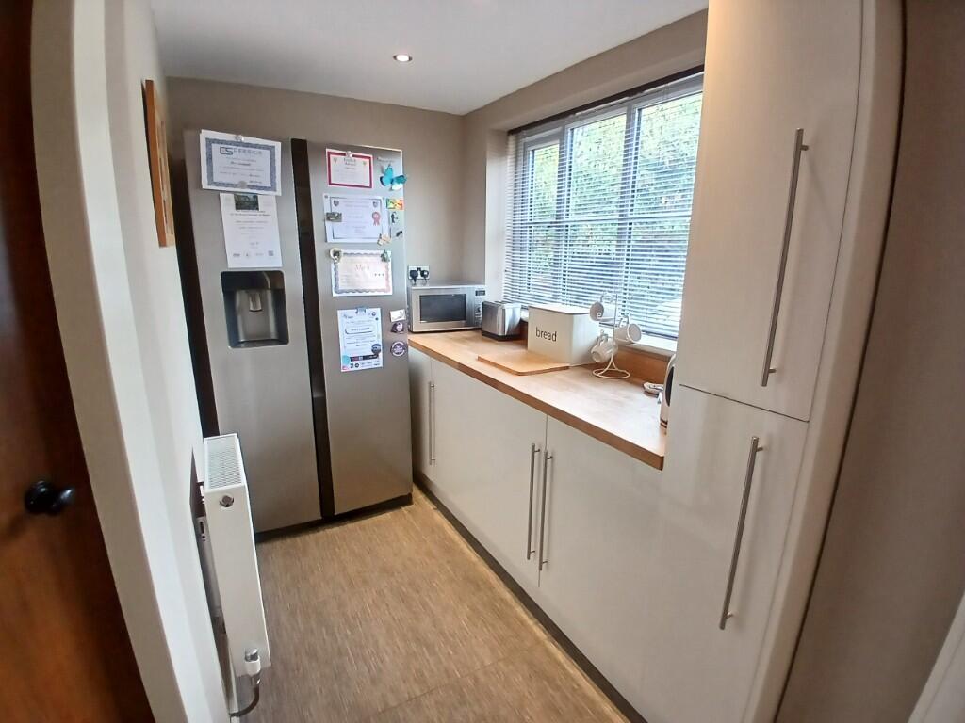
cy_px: 362
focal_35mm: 17
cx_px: 482
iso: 125
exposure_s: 1/33.3
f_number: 2.2
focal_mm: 1.4
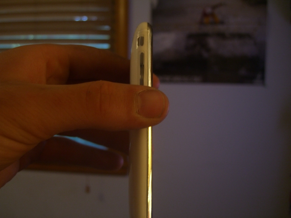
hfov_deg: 49.0
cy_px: 109
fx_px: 319
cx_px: 146
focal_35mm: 38
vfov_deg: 37.7
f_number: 2.8
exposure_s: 1/8
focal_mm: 7.9
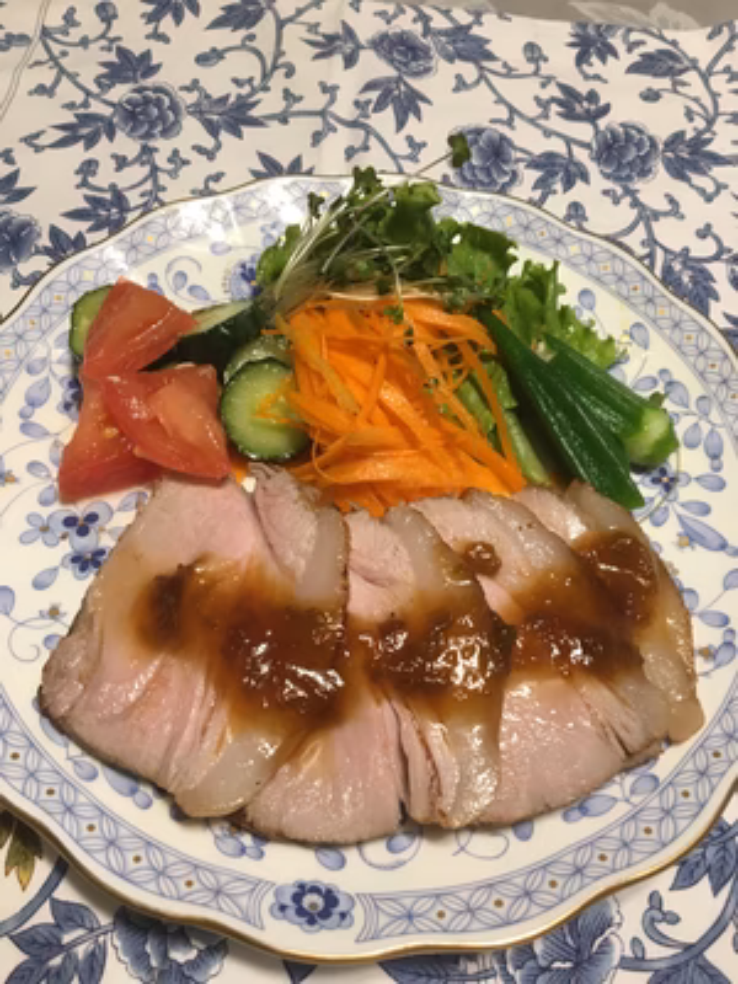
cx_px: 369
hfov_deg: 48.2
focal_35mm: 29
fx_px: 824
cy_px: 492
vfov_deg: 61.7
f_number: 2.2
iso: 80
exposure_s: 1/30
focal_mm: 4.15
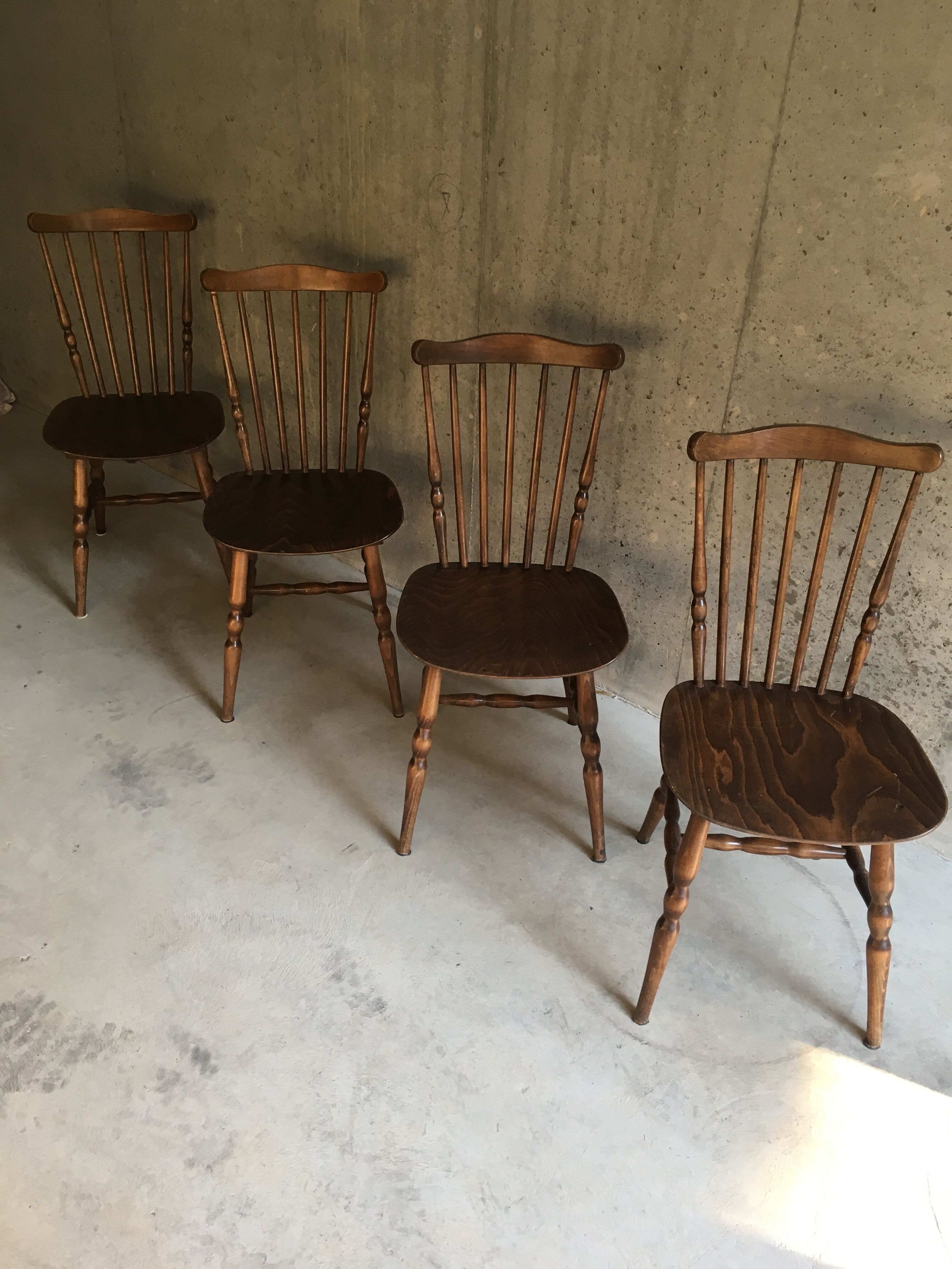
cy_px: 634
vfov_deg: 61.7
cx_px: 476
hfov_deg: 48.2
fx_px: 1063
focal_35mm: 29
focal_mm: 4.15
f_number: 2.2
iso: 80
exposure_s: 1/33
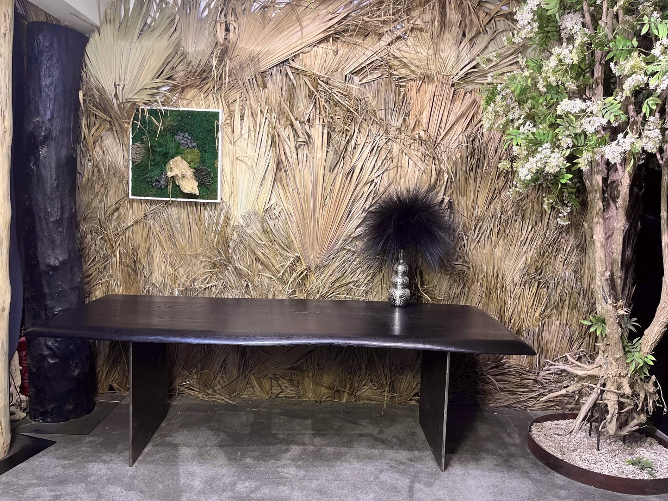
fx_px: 502
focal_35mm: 26
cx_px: 334
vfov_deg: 53.1
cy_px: 250
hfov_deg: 67.3
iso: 250
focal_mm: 5.1
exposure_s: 1/50
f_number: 1.6
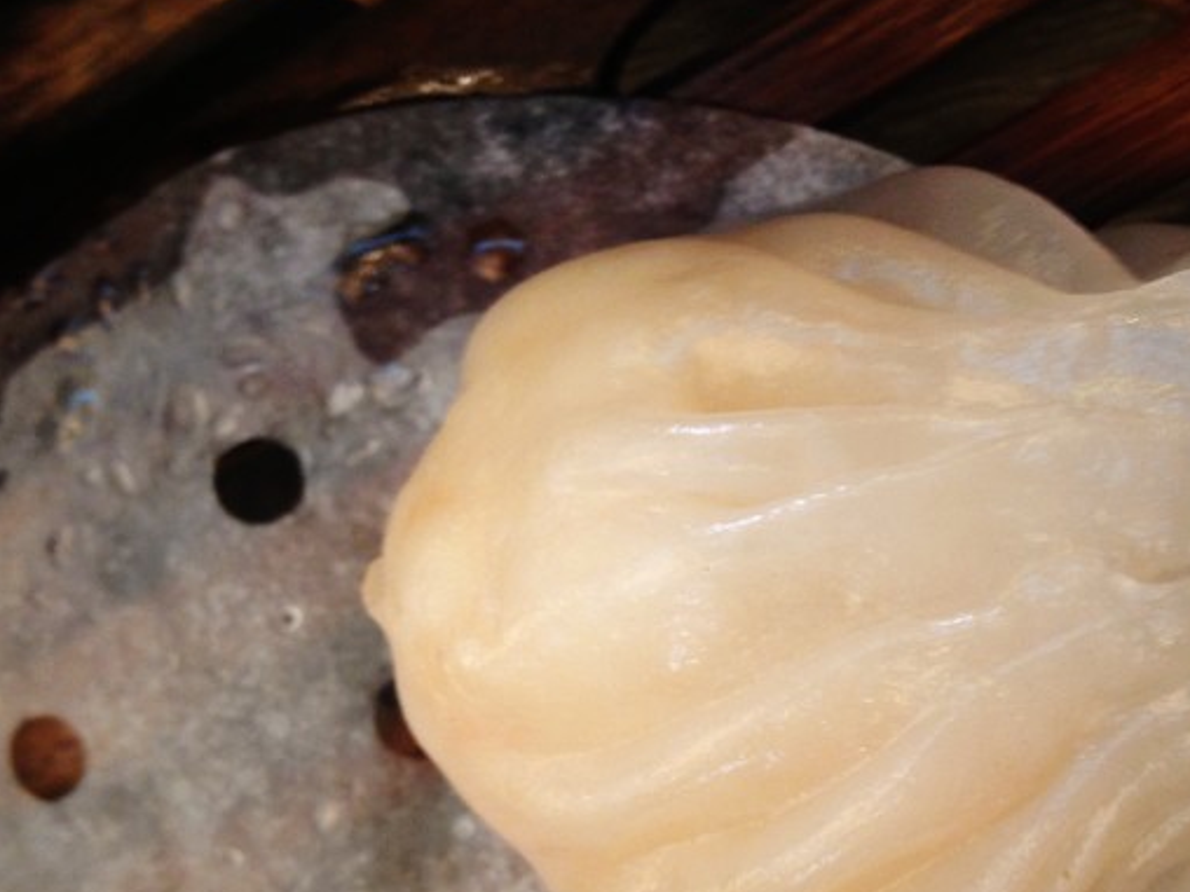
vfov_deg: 27.8
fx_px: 1788
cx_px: 747
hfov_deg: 36.6
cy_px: 599
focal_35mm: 52
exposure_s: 1/20
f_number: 2.4
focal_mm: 4.13
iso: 100
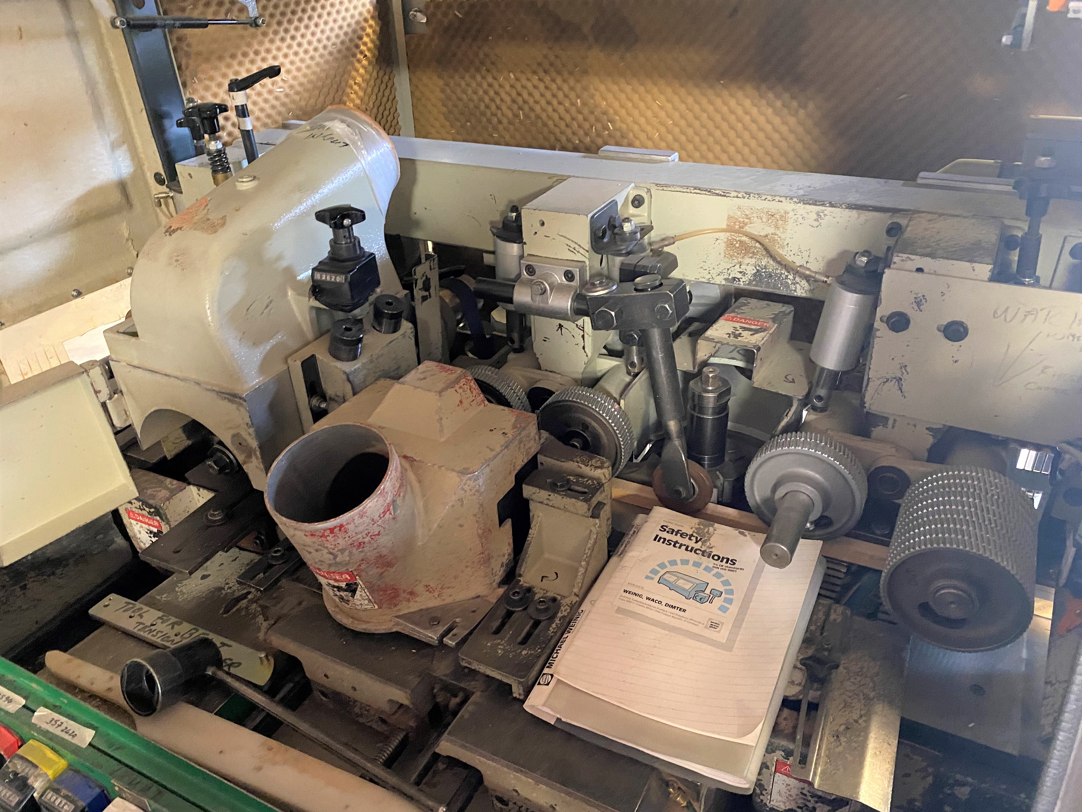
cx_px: 541
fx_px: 813
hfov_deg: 67.3
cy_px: 406
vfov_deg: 53.1
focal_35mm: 26
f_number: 1.8
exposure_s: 1/30
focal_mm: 4.25
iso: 640
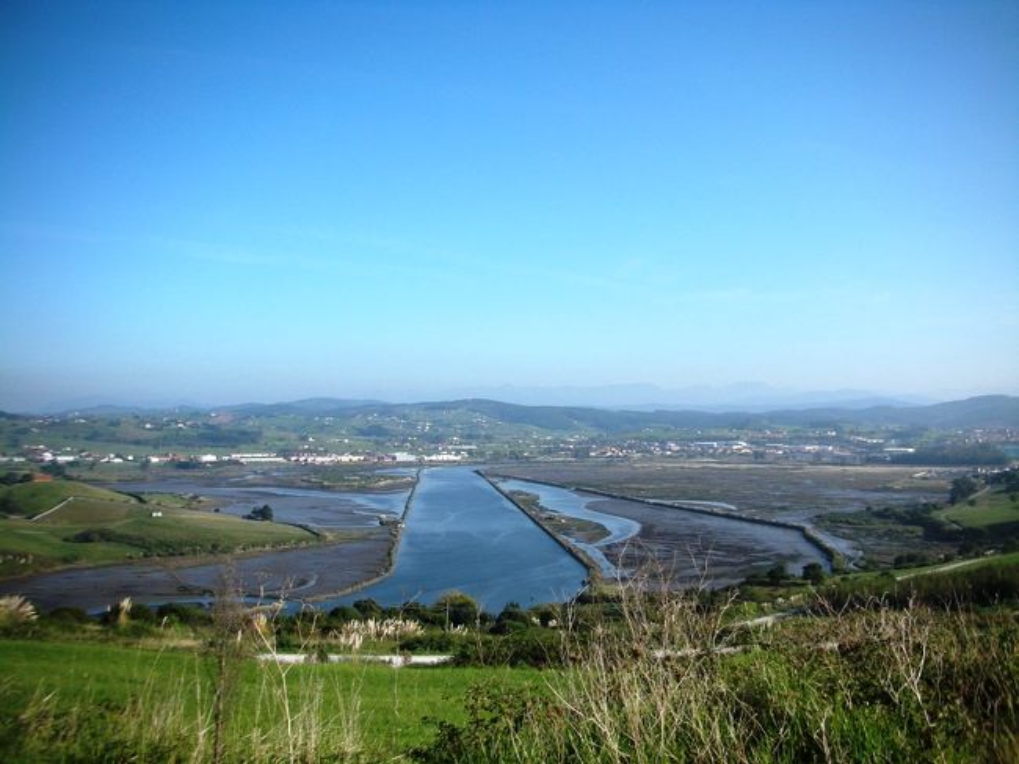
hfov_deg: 52.6
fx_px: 1030
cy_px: 382
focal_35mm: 35
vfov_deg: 40.7
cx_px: 510
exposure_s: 1/124
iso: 74
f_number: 7.9
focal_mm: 5.8
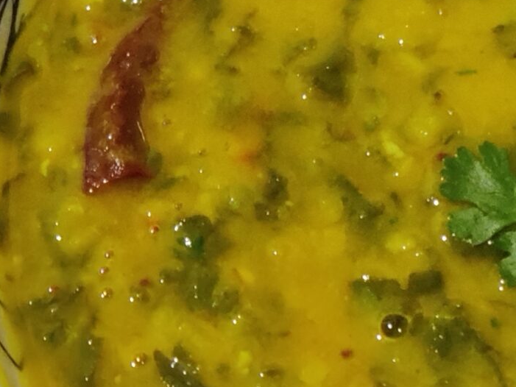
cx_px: 622
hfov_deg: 8.1
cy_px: 179
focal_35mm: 241
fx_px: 3593
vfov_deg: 6.2
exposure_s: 1/50
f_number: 2.2
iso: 2000
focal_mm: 6.22
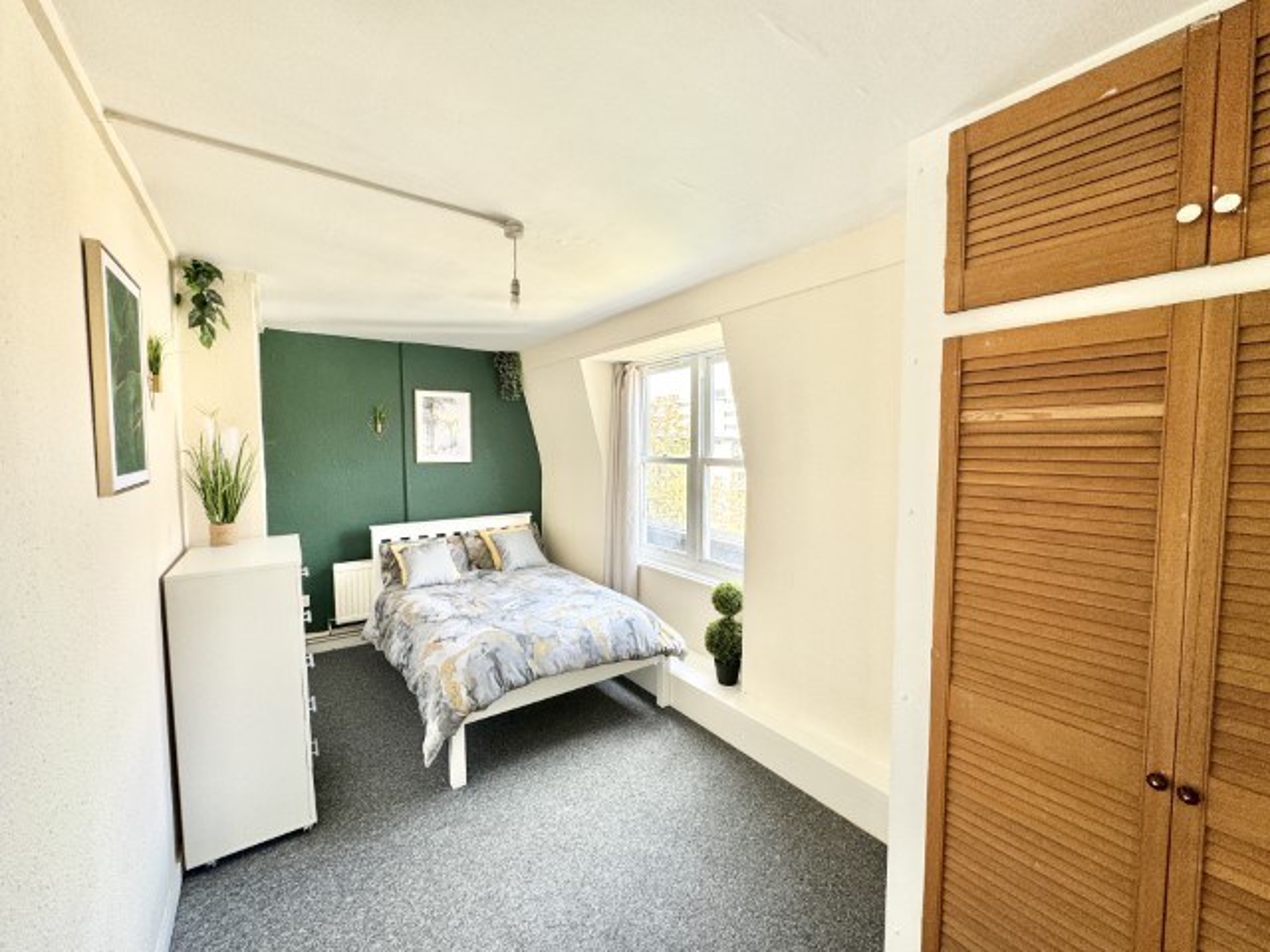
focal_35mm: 14
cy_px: 476
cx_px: 635
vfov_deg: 85.7
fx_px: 514
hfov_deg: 102.1
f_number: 2.2
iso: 80
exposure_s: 1/99
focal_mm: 2.22
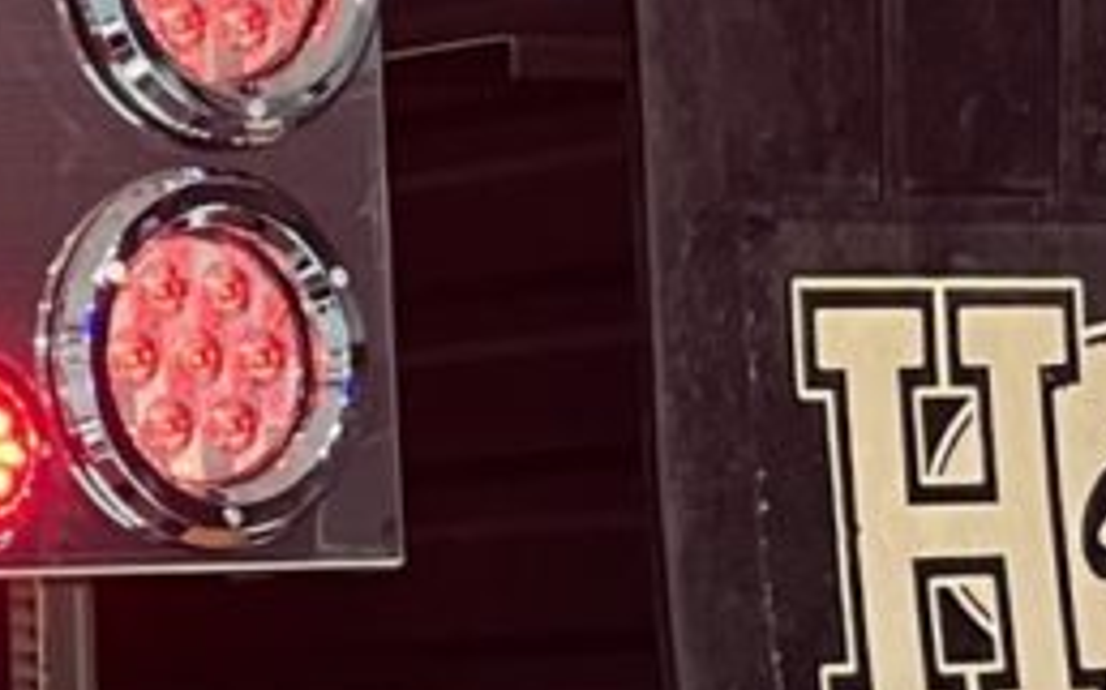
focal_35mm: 164
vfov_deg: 7.9
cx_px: -1372
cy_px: 750
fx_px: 4941
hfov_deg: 11.1
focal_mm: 5.1
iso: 250
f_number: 1.6
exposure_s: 1/60
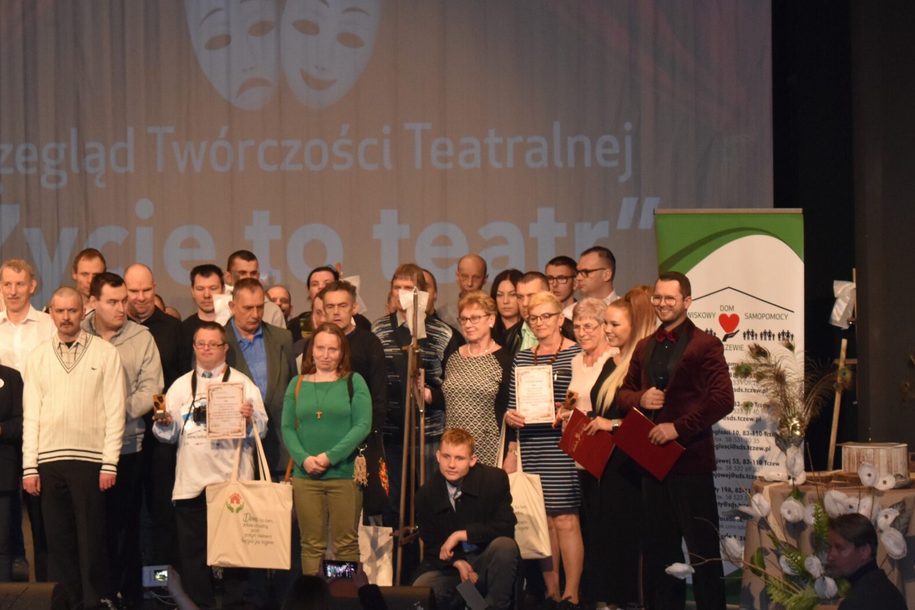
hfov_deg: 15.2
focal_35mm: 135
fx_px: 3427
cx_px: 251
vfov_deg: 10.2
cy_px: 145
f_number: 5.6
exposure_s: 1/60
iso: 1600
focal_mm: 55
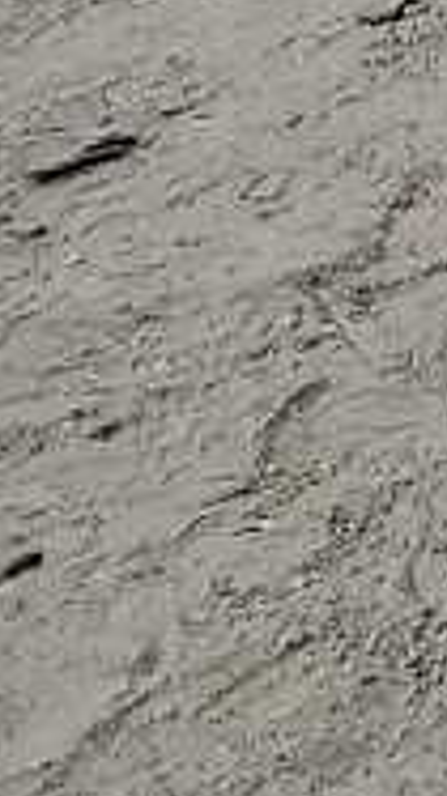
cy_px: -809
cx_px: 3333
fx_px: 5127
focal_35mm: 243
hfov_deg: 3.7
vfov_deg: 8.4
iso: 50
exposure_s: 1/2500
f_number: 1.5
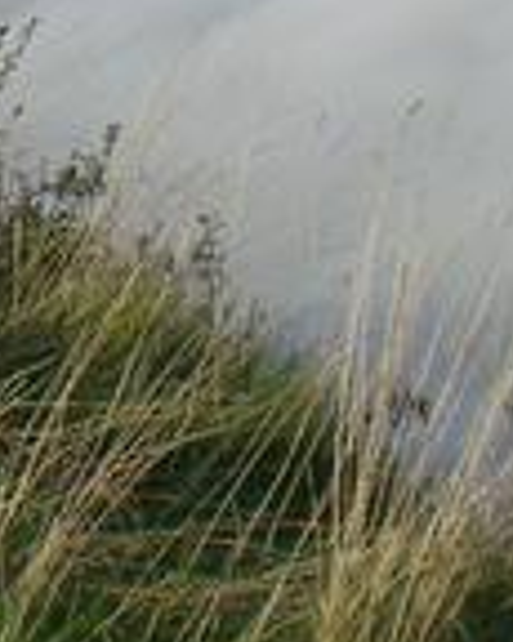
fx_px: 3914
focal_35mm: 206
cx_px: -107
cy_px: -611
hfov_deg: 7.4
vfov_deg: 8.9
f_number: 4.6
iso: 50
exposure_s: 1/327
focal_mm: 6.3
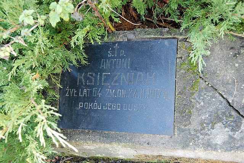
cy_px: 82
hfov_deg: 43.6
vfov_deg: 29.9
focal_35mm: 45
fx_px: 305
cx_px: 122
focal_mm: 30
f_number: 6.3
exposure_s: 1/100
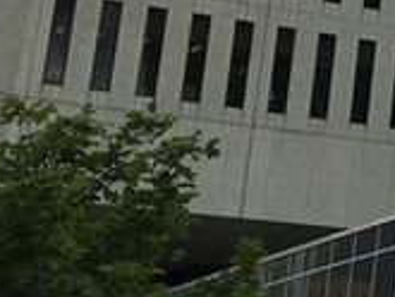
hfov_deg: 9.9
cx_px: 1034
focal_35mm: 169
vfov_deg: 8.7
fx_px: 1930
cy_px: -62
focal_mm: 4.15
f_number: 2.2
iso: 25
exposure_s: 1/1282
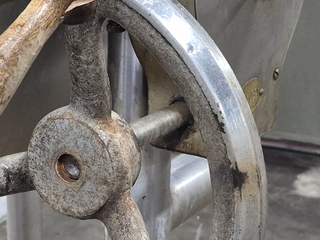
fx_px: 823
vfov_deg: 16.5
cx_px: 90
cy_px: 163
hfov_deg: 21.9
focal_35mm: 89
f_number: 1.8
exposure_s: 1/120
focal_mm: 5.4
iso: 640
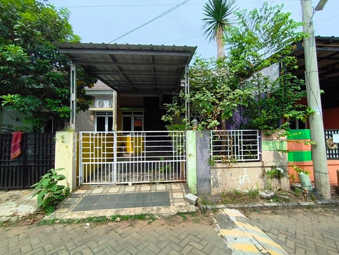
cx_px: 170
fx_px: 147
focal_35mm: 15
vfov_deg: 81.8
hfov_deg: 98.1
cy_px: 128
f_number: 2.2
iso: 50
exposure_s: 1/1961
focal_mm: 1.65
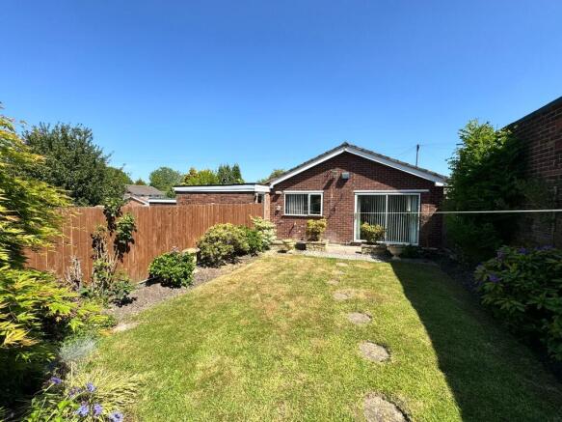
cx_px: 281
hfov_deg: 102.1
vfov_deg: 85.7
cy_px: 211
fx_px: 227
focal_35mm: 14
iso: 40
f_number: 2.2
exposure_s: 1/1506
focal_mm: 2.22
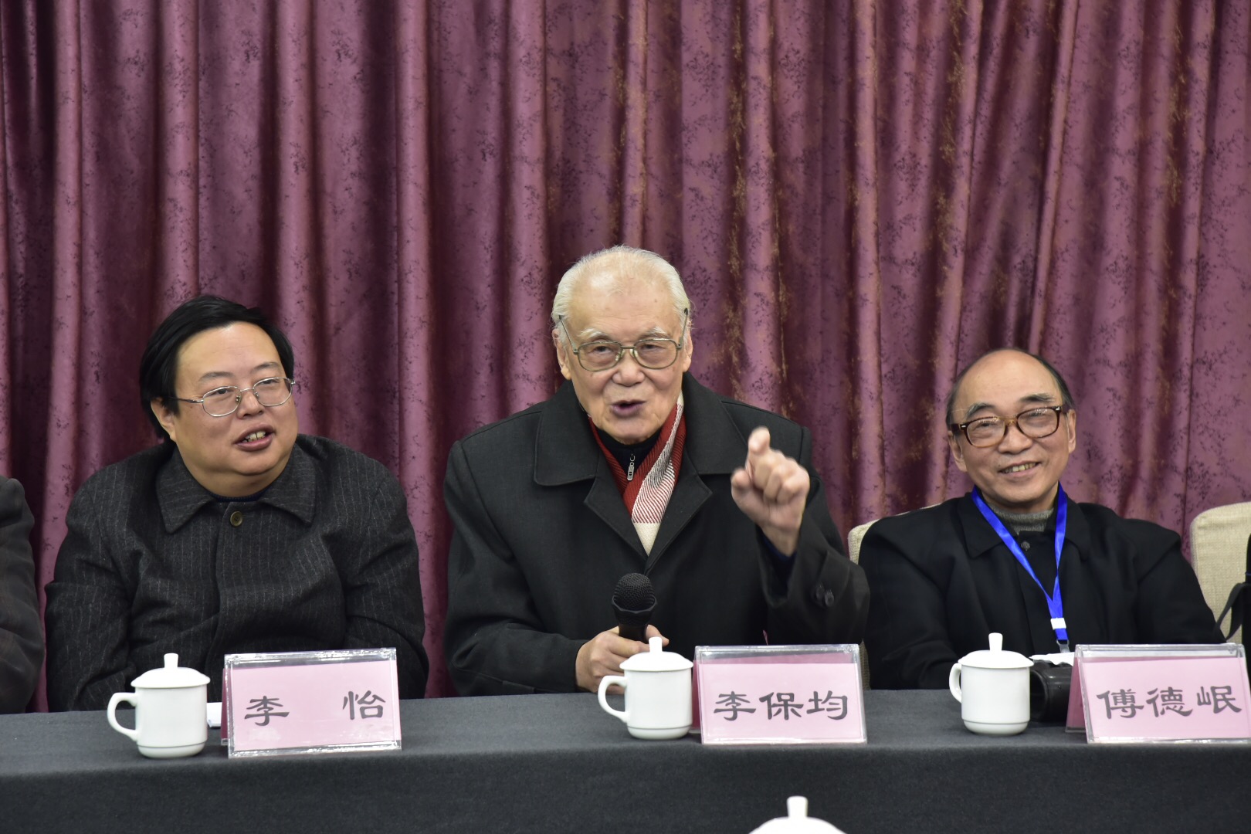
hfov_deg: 17.1
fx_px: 4170
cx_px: 626
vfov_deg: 11.4
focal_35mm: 120
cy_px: 417
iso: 1600
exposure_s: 1/15
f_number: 7.1
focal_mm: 120
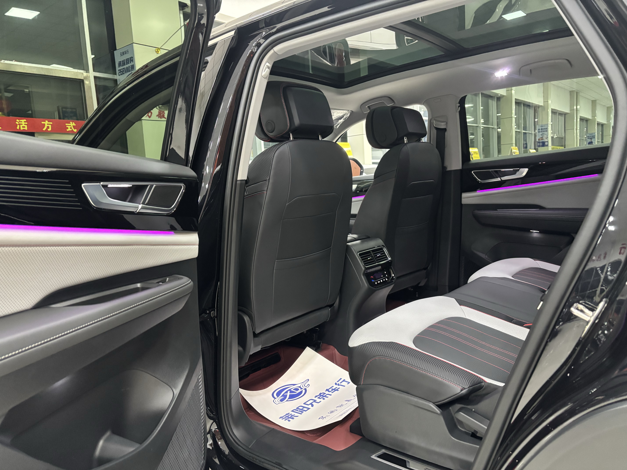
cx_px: 314
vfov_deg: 53.1
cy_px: 235
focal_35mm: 26
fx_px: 471
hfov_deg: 67.3
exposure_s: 1/39
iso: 500
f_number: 1.6
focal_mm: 5.96
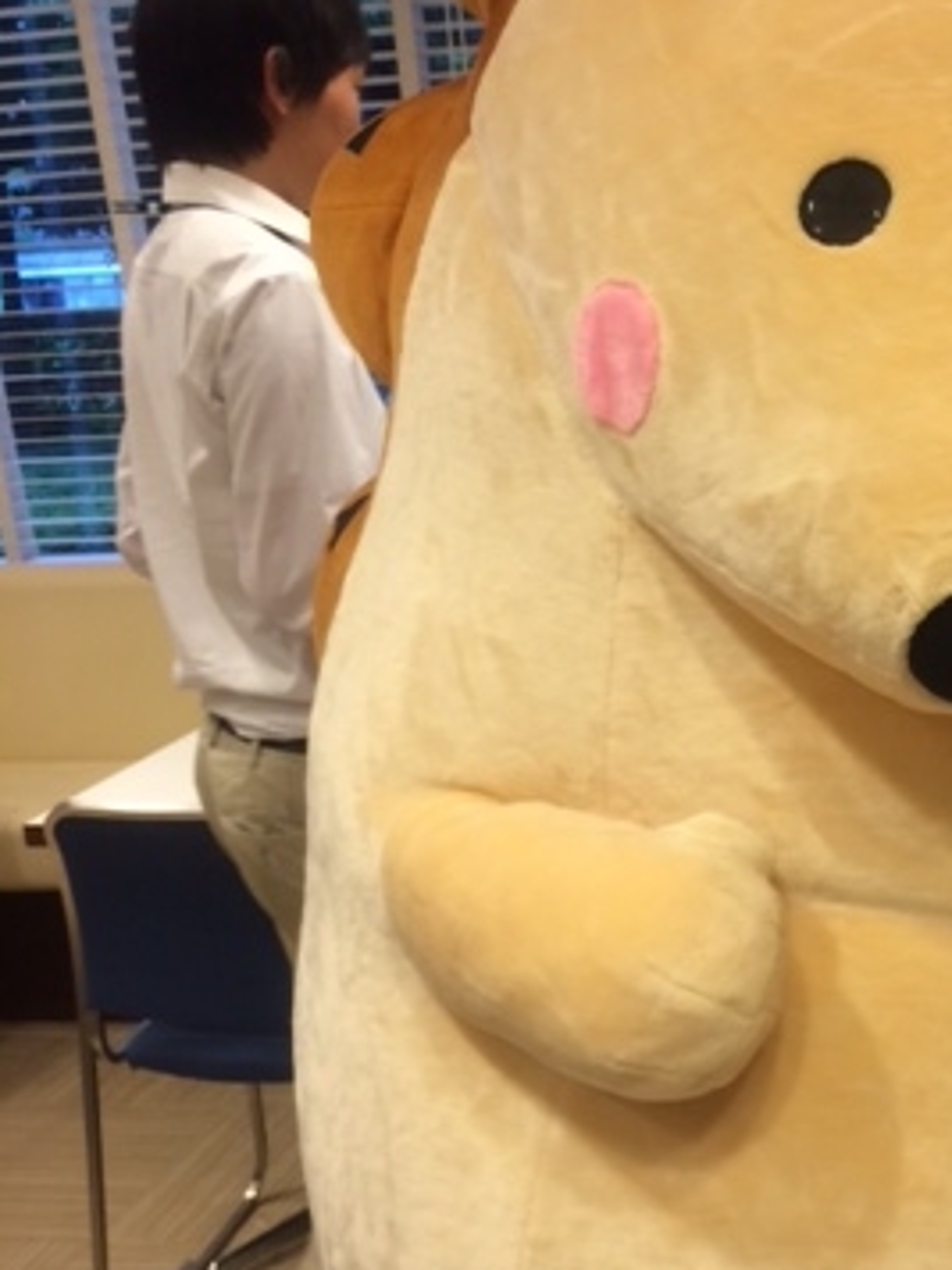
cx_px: 852
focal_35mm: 54
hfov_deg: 26.2
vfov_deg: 35.4
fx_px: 1980
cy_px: 753
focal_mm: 4.12
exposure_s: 1/30
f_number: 2.2
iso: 80
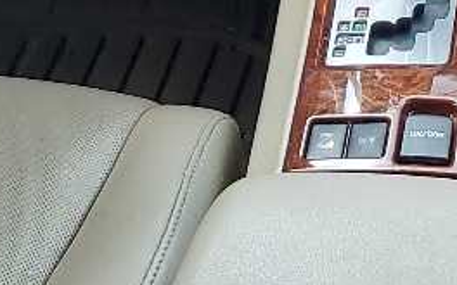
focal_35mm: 167
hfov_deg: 12.5
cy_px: 111
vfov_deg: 7.9
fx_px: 2080
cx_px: 389
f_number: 1.5
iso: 50
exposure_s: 1/303
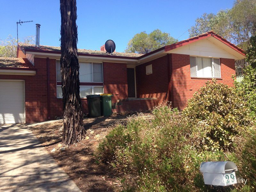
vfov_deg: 42.9
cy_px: 96
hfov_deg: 55.4
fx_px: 244
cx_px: 128
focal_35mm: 33
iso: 50
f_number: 2.4
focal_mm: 4.12
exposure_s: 1/602
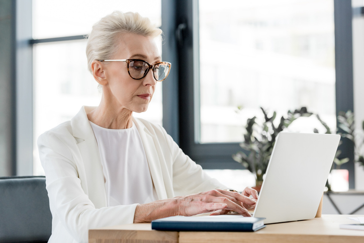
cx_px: 182
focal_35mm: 102
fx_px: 1031
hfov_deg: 20.0
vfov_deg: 13.4
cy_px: 122
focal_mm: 102
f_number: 5
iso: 640
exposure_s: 1/320
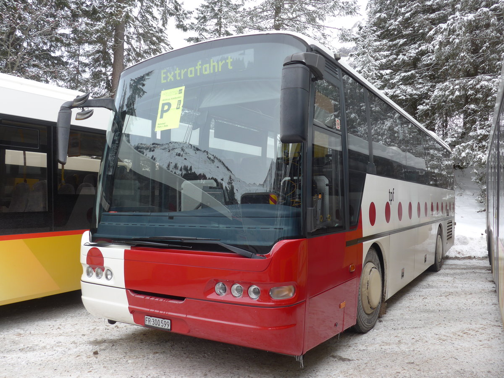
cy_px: 189
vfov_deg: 48.2
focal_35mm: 29
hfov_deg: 61.7
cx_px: 252
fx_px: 422
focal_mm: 6
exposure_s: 1/200
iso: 80
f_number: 2.8
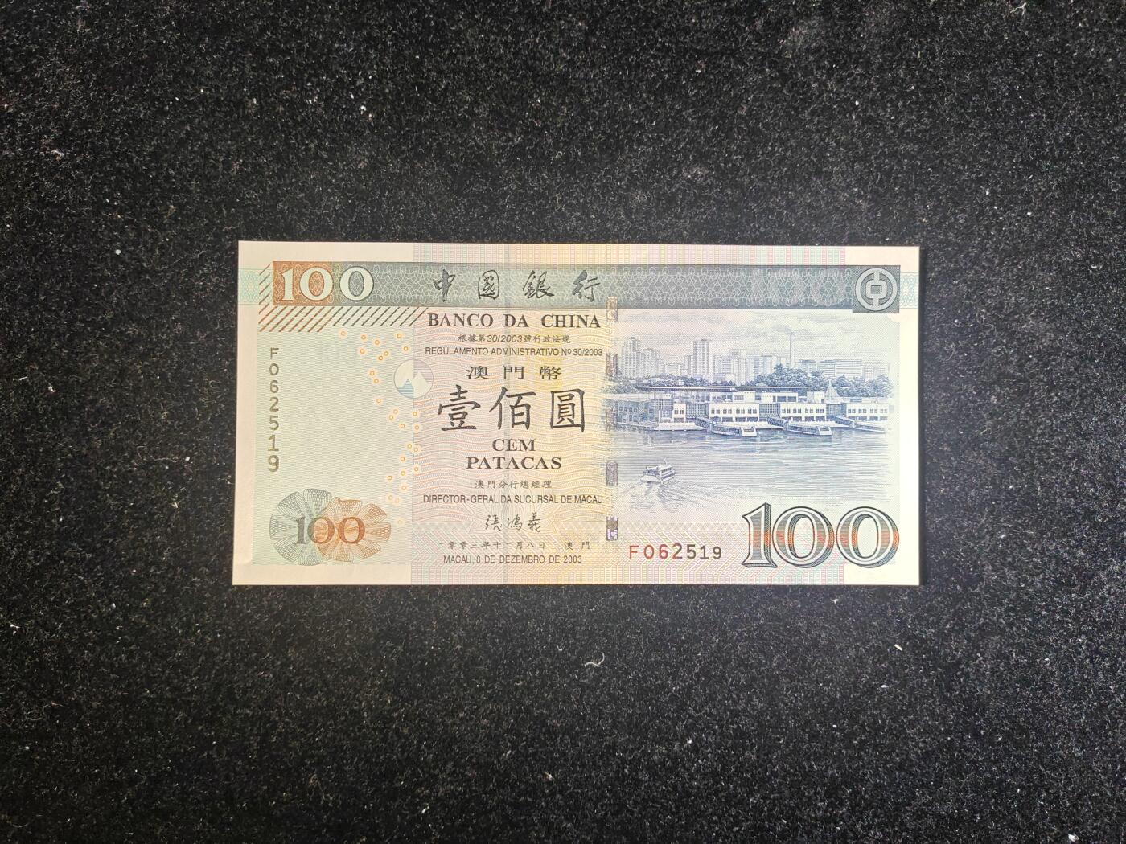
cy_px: 422
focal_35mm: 25
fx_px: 813
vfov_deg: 54.9
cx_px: 563
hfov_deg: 69.4
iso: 80
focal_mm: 5.3
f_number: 1.9
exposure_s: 1/100
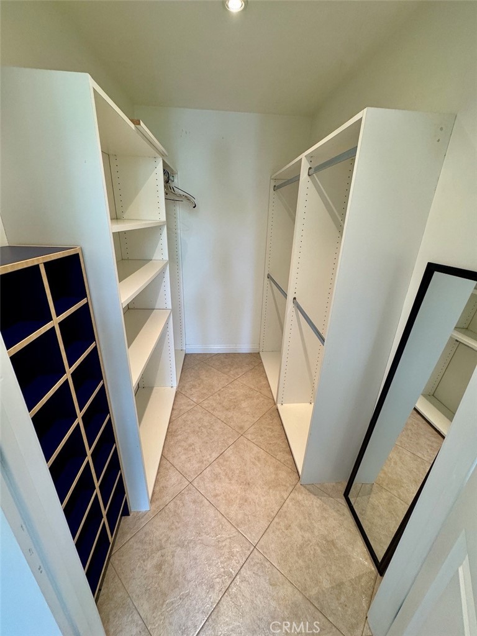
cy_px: 318
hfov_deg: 85.7
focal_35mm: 14
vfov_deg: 102.1
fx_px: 257
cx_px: 238
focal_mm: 2.22
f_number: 2.2
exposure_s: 1/120
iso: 250
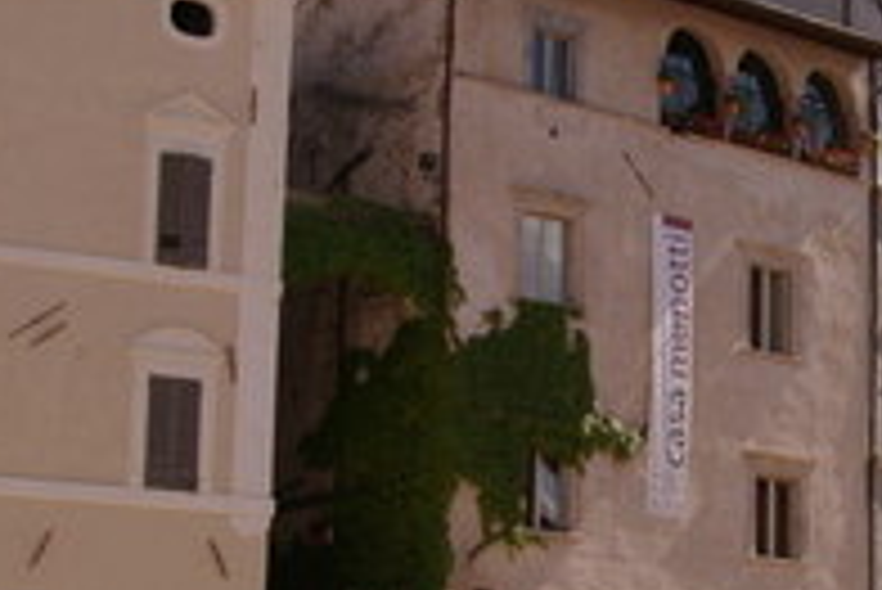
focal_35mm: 107
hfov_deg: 18.7
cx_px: 810
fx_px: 2623
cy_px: 322
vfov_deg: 12.8
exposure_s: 1/125
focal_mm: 28
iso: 200
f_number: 16
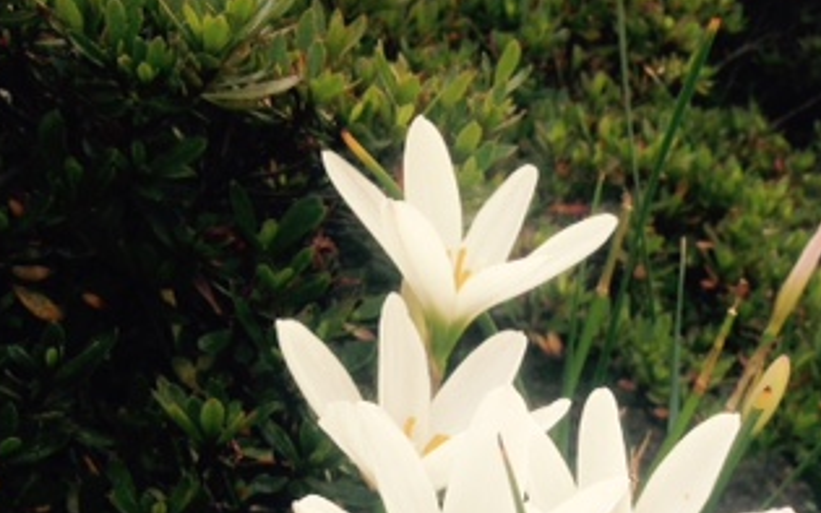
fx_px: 1589
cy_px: 607
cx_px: 800
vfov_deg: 17.5
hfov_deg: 27.5
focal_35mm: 71
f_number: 2.4
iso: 50
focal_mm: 4.12
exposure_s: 1/423
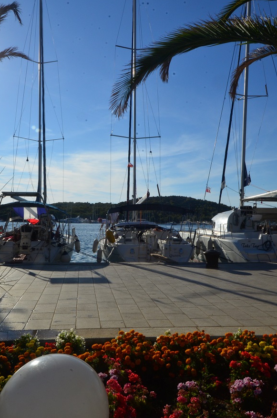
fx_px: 359
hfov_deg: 42.2
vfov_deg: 60.4
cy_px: 206
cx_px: 136
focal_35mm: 31
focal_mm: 20
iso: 640
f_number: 22
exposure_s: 1/400
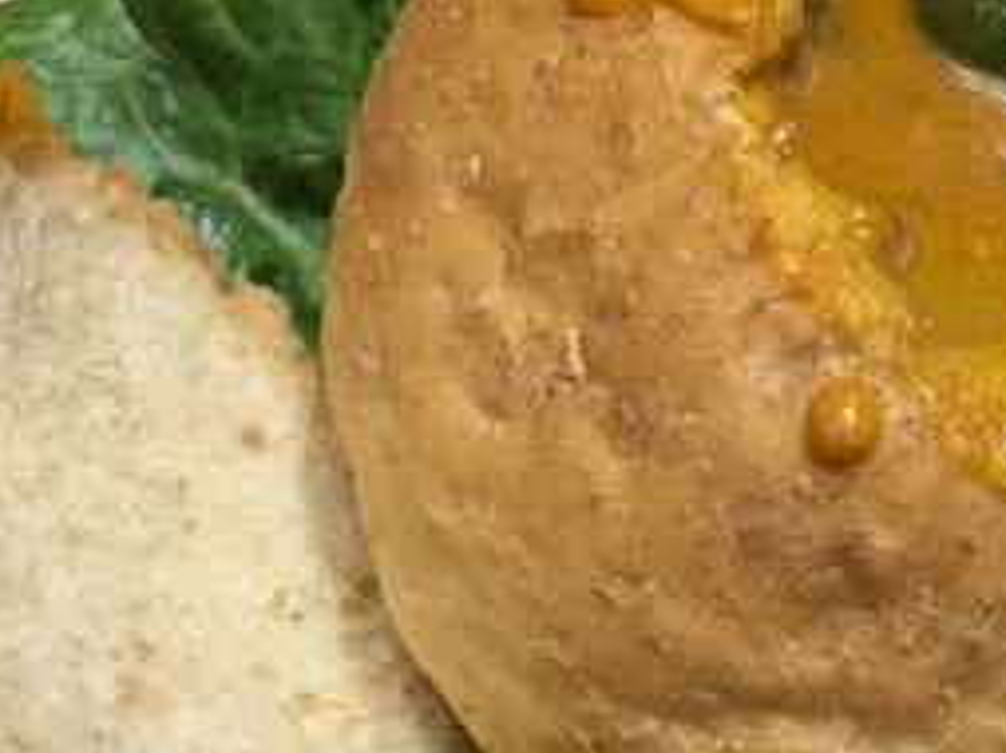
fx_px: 2323
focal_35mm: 80
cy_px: 622
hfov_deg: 24.0
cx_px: 838
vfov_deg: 18.2
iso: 50
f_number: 2.2
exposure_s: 1/17
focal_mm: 4.15
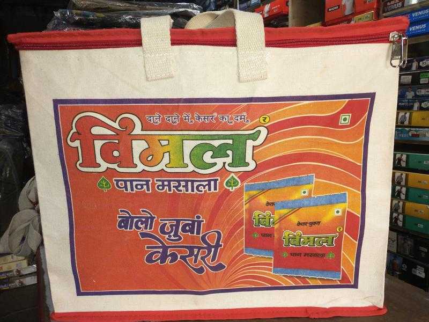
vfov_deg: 46.8
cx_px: 214
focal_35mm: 30
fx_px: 372
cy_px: 161
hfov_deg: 60.0
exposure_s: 1/100
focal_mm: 3.95
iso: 145
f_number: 1.8
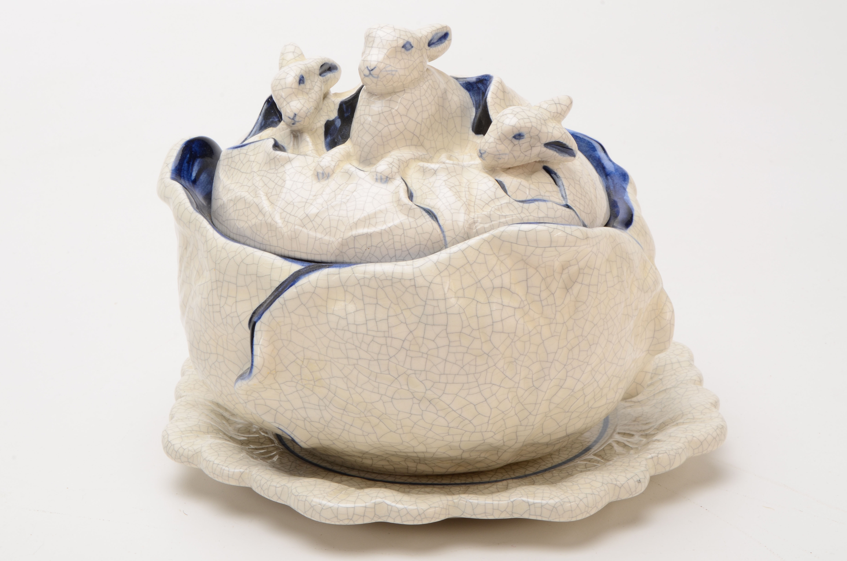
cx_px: 424
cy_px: 280
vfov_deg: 16.5
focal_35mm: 82
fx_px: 1937
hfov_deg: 24.7
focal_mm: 55
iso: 100
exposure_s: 1/160
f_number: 22
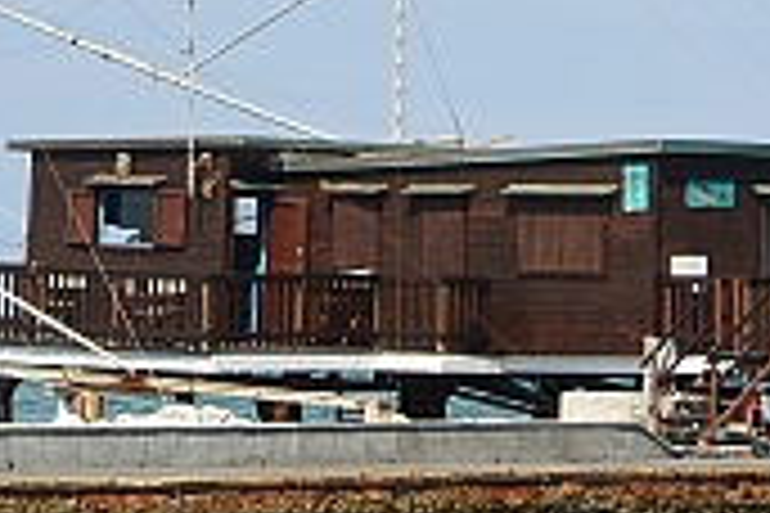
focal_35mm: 269
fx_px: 5753
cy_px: 124
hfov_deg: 7.7
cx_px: 347
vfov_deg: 5.1
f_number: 5.6
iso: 160
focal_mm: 26.7
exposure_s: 1/1000
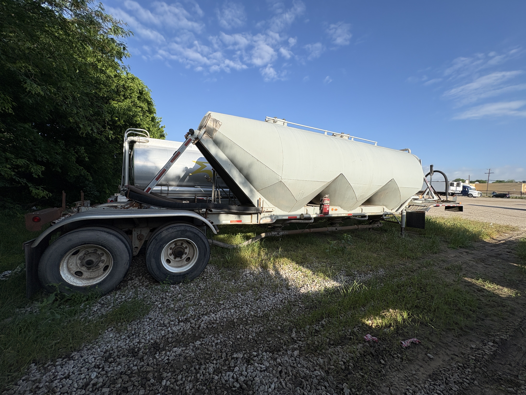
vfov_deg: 85.7
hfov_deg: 102.1
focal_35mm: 14
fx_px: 213
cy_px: 198
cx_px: 263
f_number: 2.2
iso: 50
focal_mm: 2.22
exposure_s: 1/1927
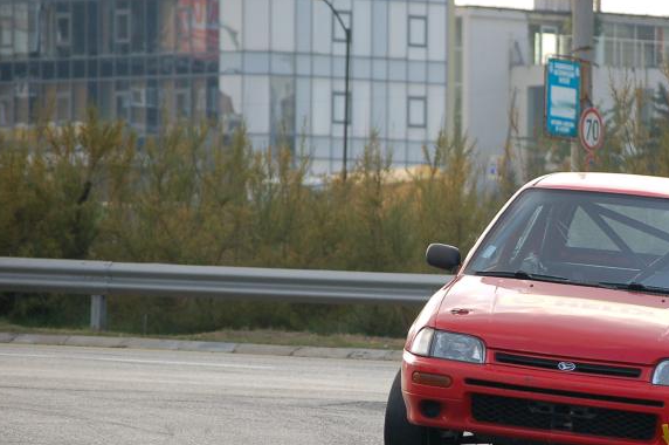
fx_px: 5086
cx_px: 552
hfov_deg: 7.5
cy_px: 357
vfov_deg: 5.0
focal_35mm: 274
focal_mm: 102
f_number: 4.8
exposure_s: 1/800
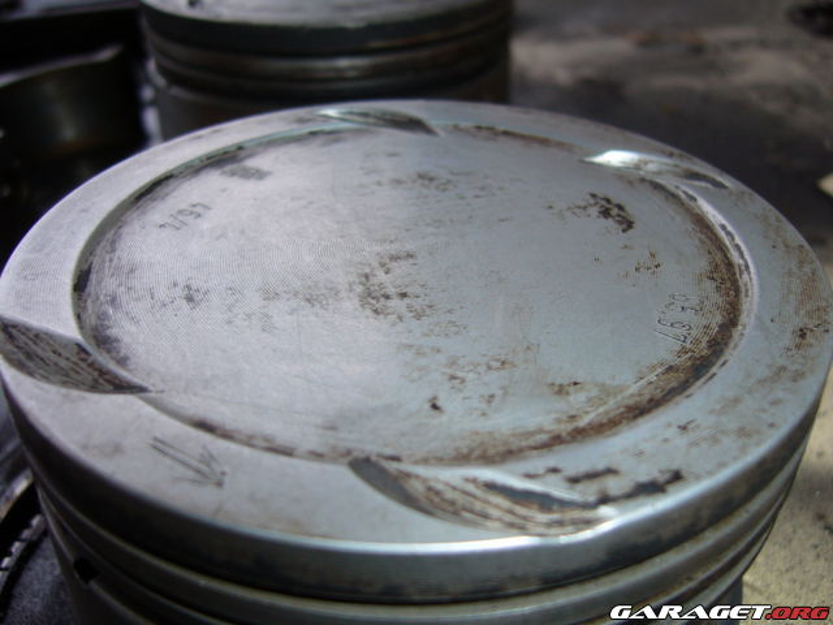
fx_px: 842
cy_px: 312
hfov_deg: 52.6
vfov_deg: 40.7
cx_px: 416
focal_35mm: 35
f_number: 2.8
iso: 80
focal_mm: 5.8
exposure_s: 1/30
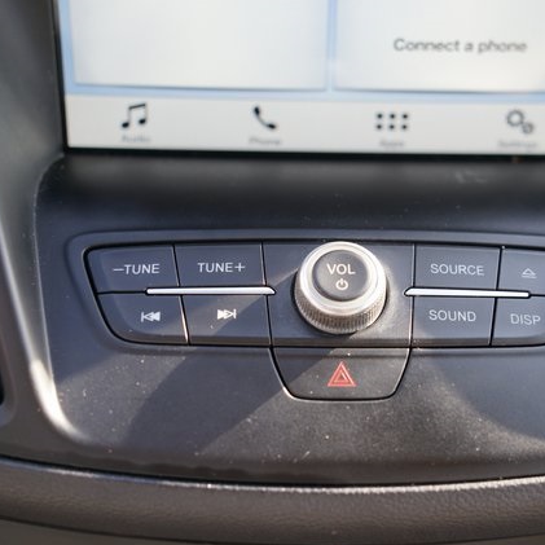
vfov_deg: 23.1
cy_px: 274
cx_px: 342
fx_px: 1336
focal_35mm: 75
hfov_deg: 23.0
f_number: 4
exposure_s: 1/60
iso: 125
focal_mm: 58
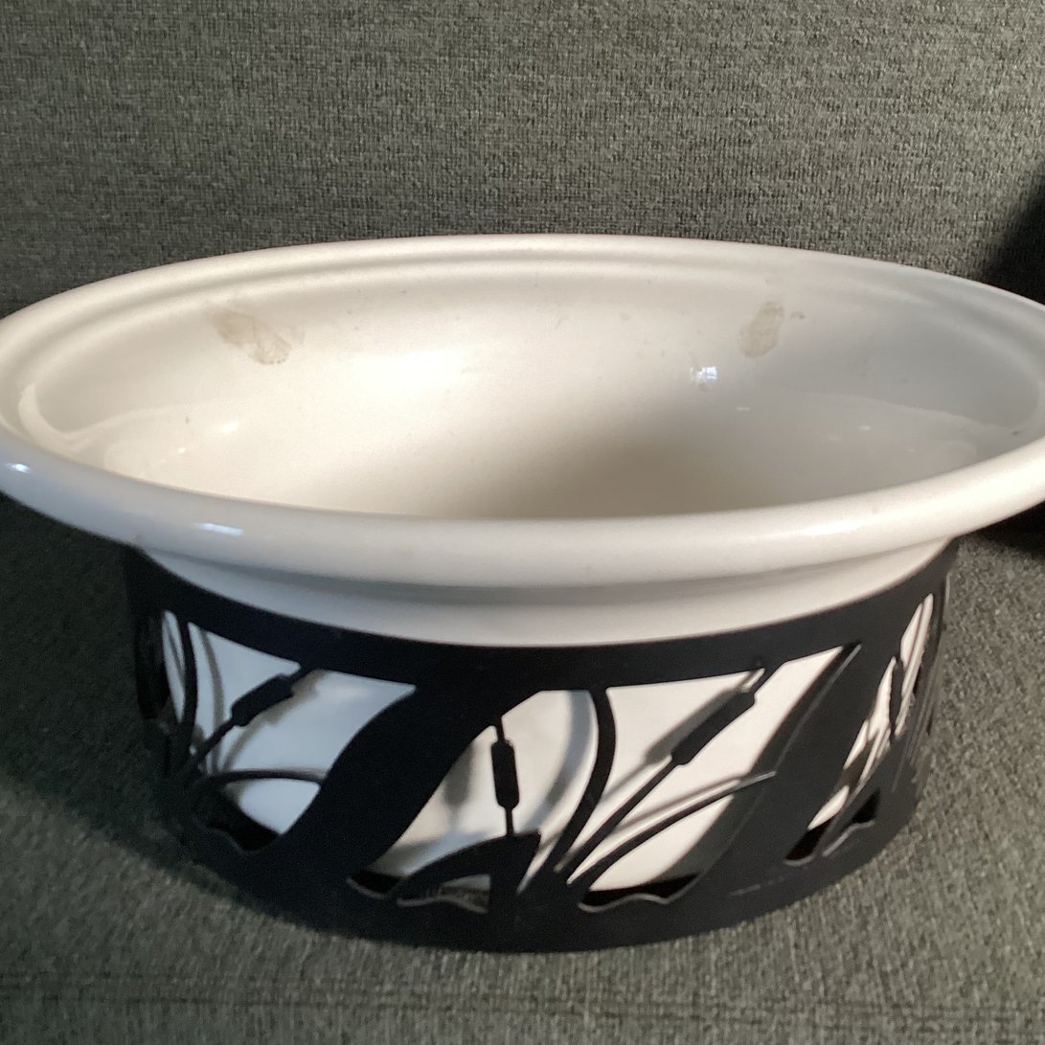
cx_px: 594
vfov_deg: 43.9
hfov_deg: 43.8
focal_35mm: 38
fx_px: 1298
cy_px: 533
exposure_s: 1/50
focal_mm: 3.3
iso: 160
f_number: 2.4
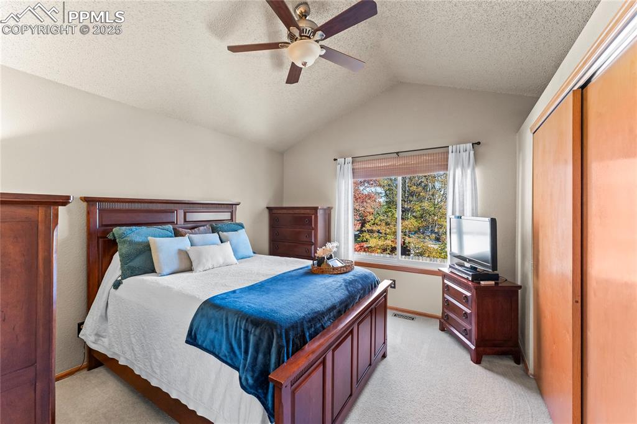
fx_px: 248
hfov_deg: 104.3
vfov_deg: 81.2
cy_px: 212
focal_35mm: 14
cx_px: 318
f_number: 8
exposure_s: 1/6
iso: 500
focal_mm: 14
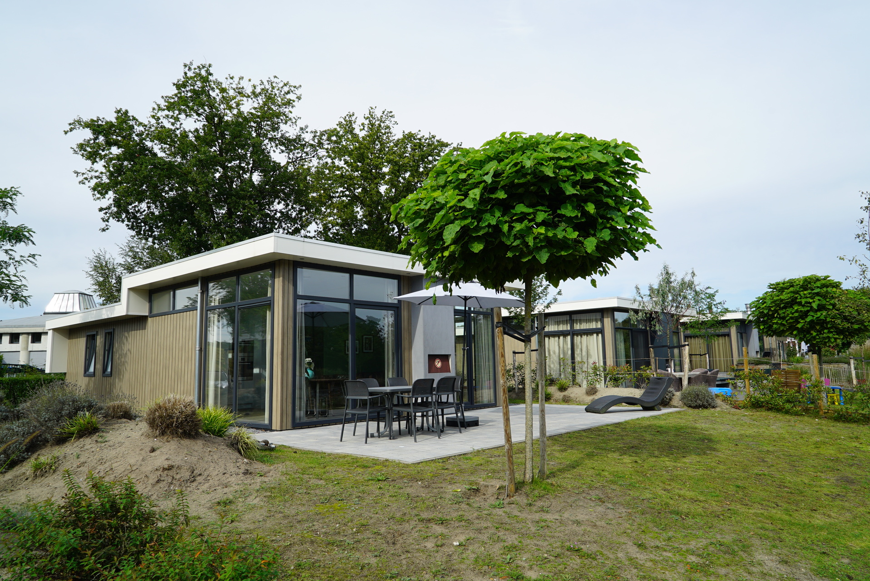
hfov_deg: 73.7
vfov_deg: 53.2
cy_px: 290
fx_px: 580
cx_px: 435
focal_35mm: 24
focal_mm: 24
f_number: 13
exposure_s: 1/80
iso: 100
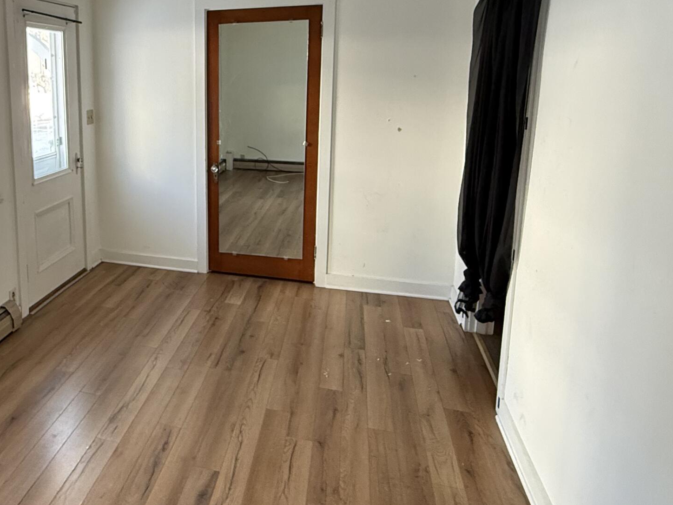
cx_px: 167
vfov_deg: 47.5
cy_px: 171
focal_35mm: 29
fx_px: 564
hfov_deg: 58.4
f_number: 2.2
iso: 320
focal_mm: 2.22
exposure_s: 1/99
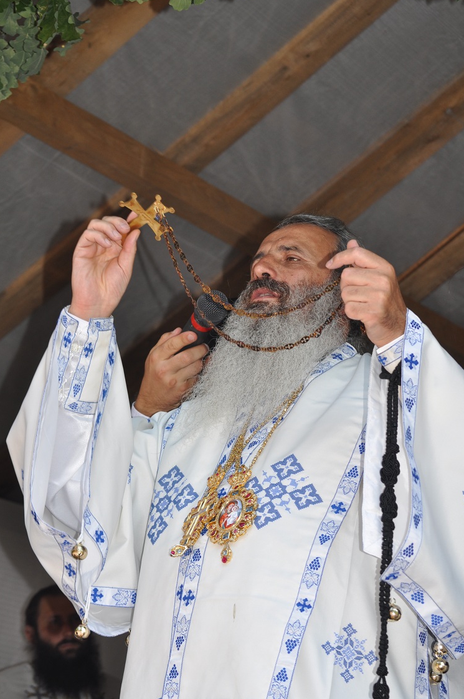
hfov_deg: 15.4
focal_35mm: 89
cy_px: 357
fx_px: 1716
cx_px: 217
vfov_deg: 23.0
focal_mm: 55
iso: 200
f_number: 7.1
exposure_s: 1/200
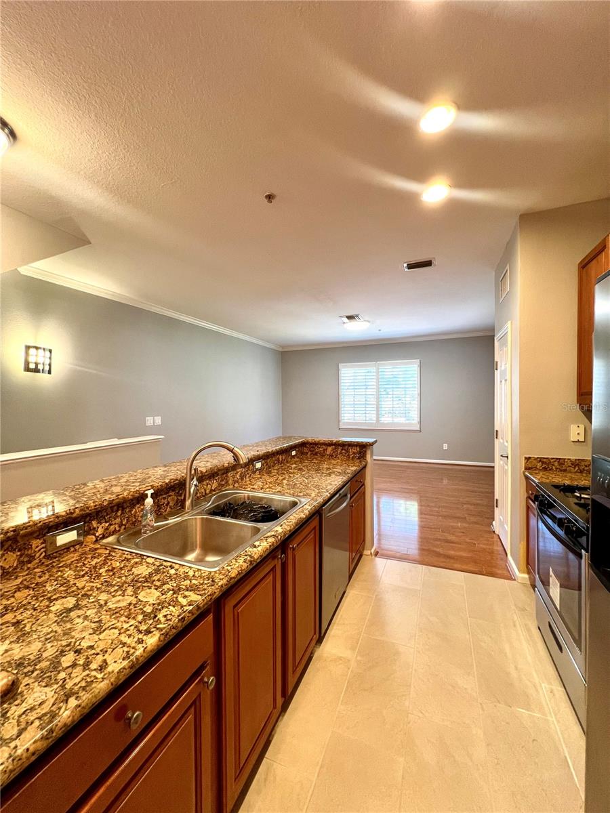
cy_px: 406
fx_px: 305
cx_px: 305
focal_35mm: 13
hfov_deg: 89.9
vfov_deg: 106.2
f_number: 1.8
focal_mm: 1.57
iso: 200
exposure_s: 1/60
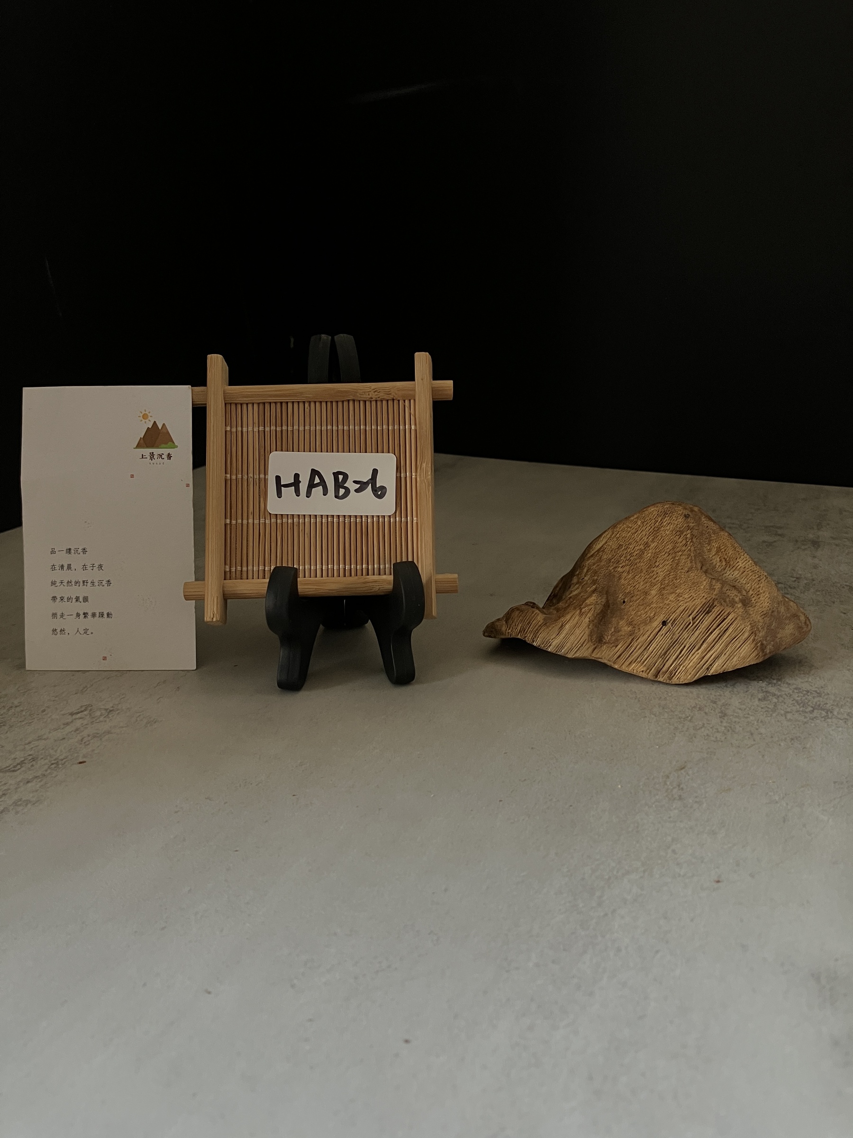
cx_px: 426
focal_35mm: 28
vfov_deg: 63.4
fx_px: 920
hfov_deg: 49.7
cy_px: 569
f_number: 1.8
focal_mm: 3.99
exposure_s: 1/60
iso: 125
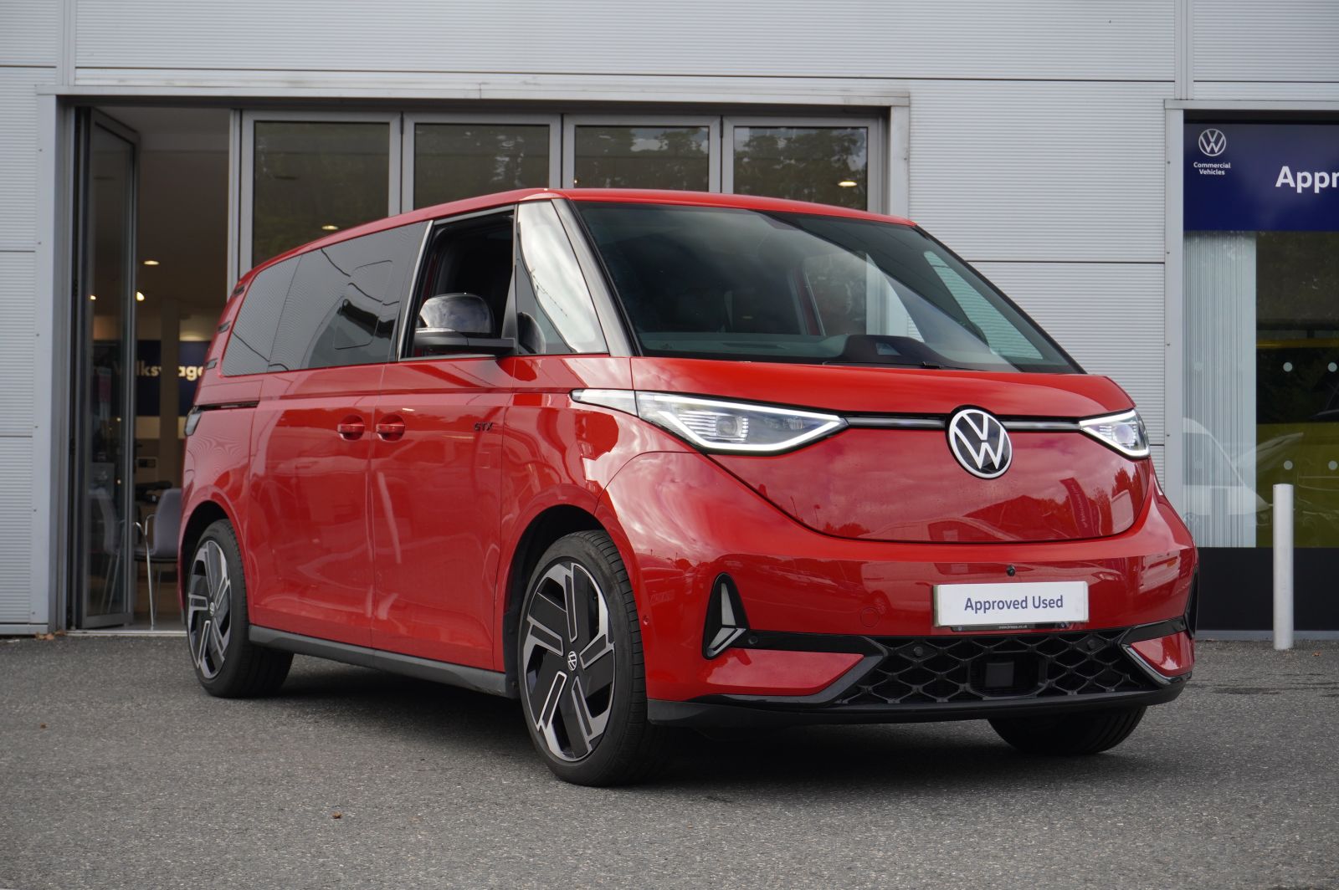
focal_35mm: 57
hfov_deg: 35.1
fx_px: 2118
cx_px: 670
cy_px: 445
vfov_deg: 23.7
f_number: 5.6
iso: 320
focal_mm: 38
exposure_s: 1/160
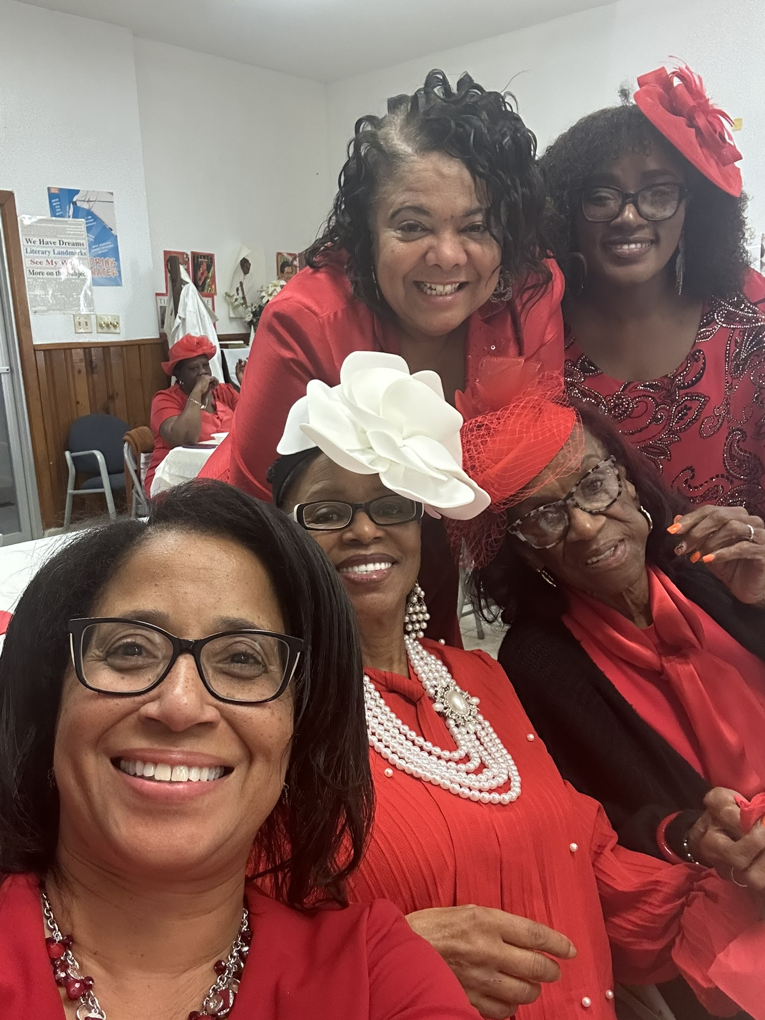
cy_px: 510
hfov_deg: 46.8
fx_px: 884
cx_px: 382
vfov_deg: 60.0
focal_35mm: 30
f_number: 1.9
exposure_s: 1/60
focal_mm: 2.69
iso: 160
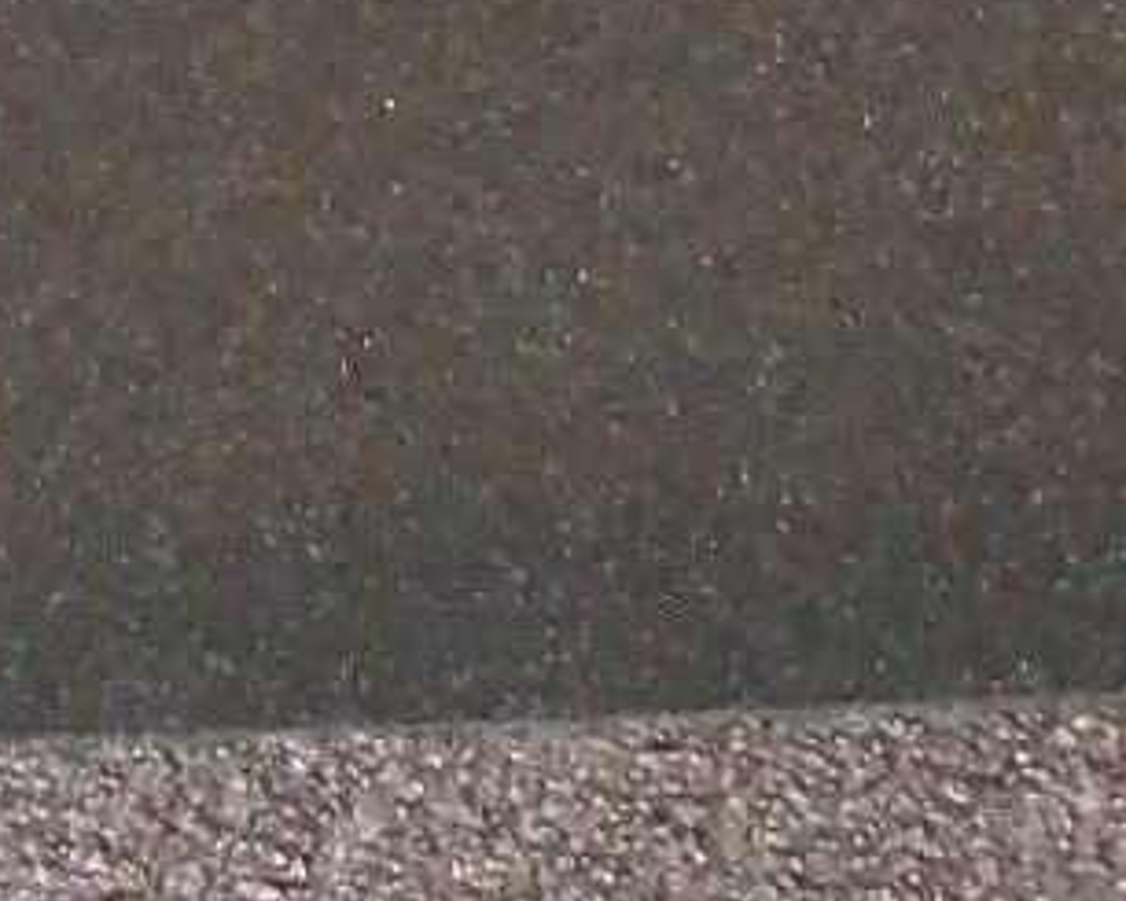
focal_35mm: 215
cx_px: -695
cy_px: -1511
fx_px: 7167
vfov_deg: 6.7
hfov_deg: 8.7
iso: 250
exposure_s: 1/30
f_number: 3.2
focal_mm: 4.6
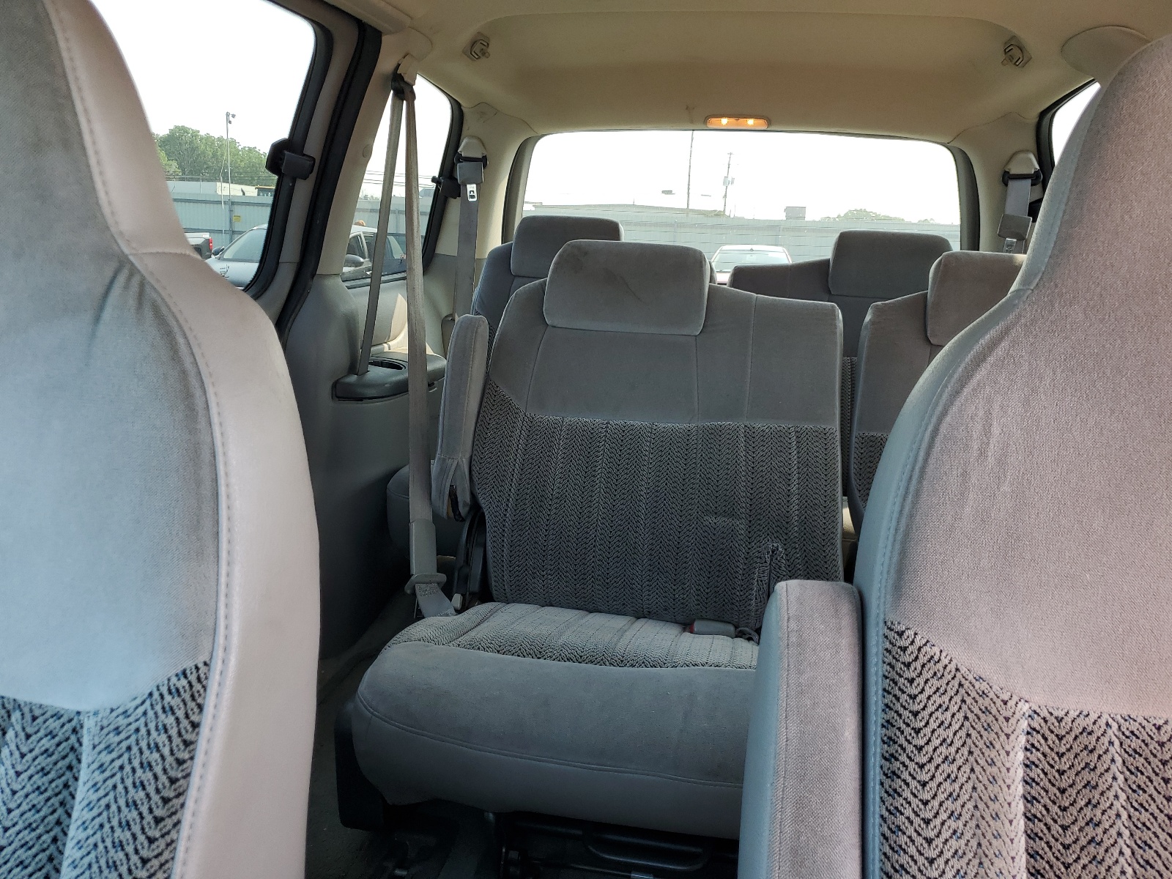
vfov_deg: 53.1
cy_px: 440
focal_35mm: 26
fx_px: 880
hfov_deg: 67.3
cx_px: 586
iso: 50
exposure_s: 1/161
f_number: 1.5
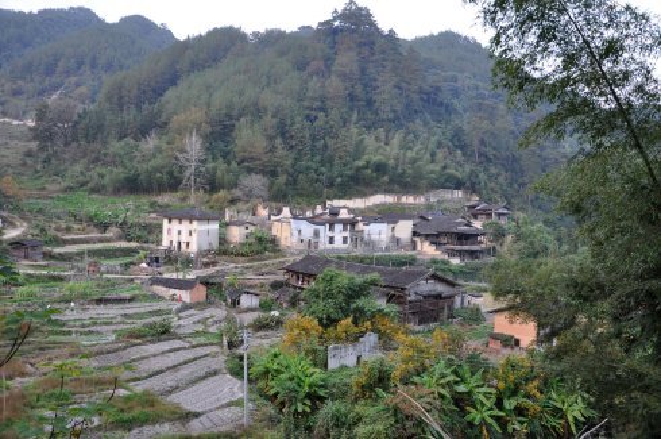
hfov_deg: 59.6
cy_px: 220
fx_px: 577
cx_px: 330
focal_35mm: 32
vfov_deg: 41.6
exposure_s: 1/30
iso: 280
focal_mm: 21
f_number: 5.6
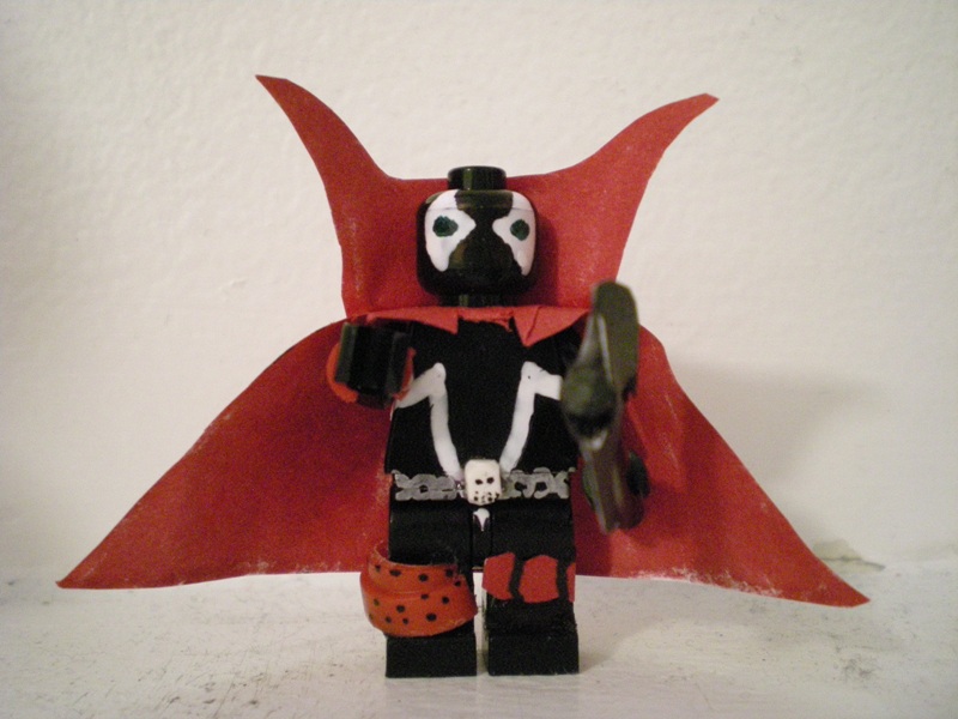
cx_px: 479
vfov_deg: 37.7
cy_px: 360
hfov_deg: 49.0
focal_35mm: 38
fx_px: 1052
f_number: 3.1
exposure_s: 1/8
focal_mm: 6.3
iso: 717
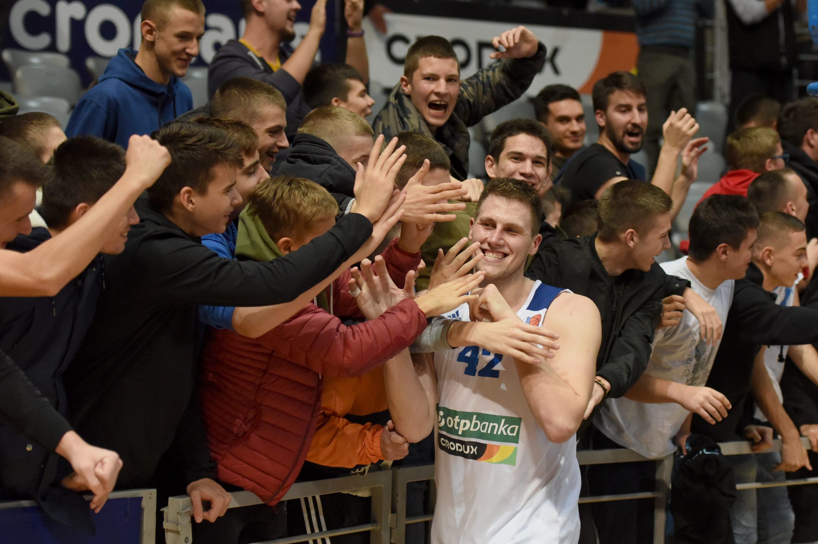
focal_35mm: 78
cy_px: 272
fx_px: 1770
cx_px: 409
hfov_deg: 26.0
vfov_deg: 17.5
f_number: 2.8
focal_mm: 78
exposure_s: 1/800
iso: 2500
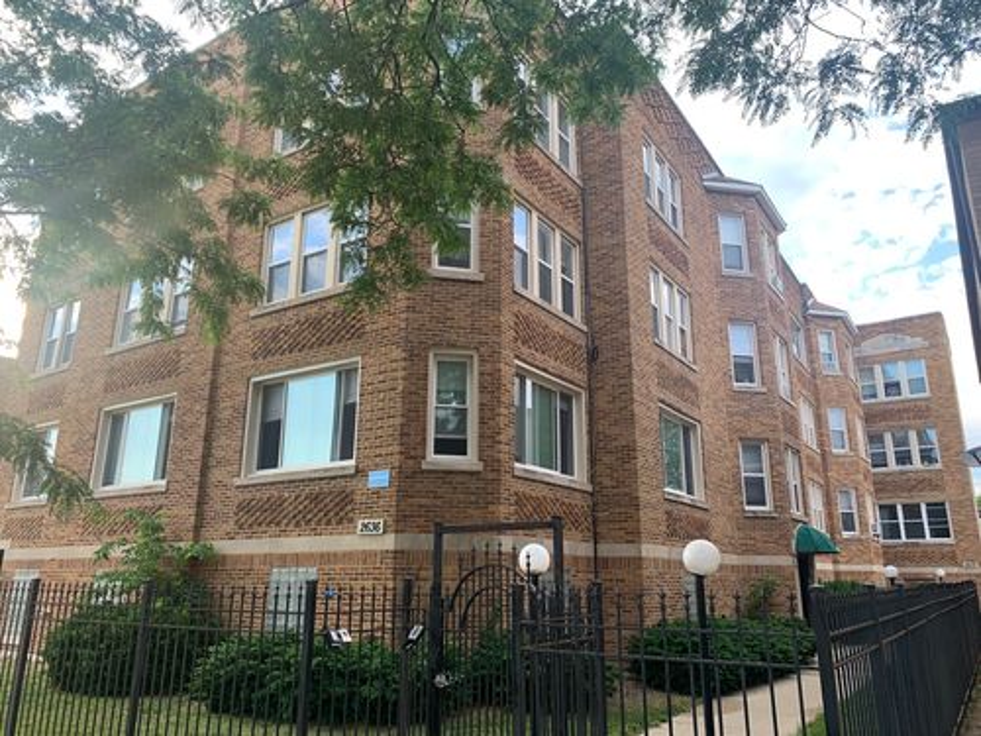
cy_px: 368
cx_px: 490
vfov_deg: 53.1
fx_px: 737
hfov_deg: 67.3
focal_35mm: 26
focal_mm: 4.25
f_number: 1.8
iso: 25
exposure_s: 1/122
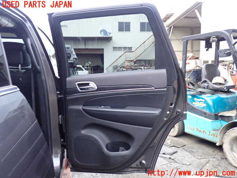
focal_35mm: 30
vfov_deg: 46.8
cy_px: 89
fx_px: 205
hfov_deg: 60.0
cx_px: 118
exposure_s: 1/30
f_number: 2.3
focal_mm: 5.4
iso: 250
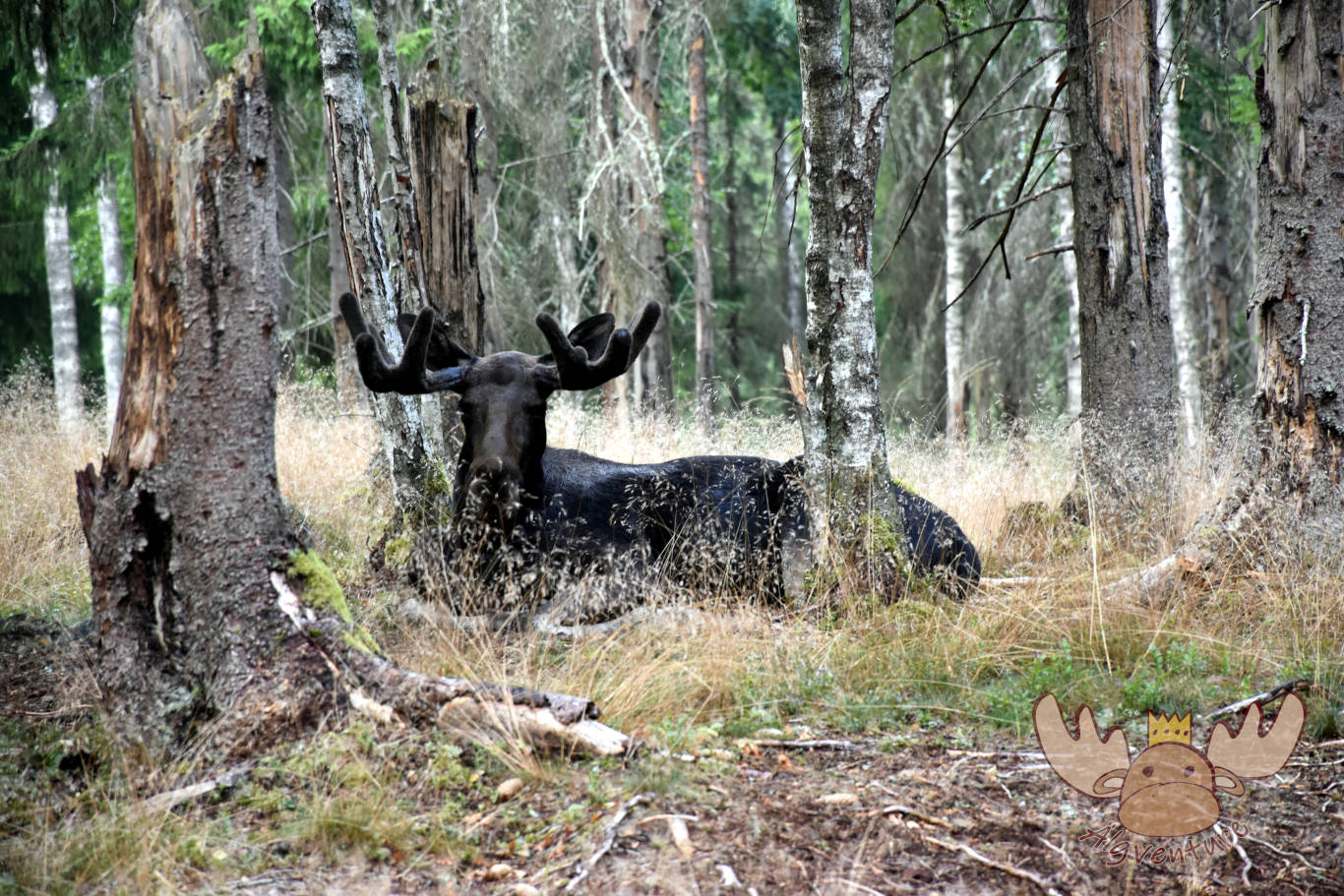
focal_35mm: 210
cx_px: 672
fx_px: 7840
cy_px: 448
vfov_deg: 6.5
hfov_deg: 9.8
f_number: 5.6
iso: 800
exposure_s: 1/200
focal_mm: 140
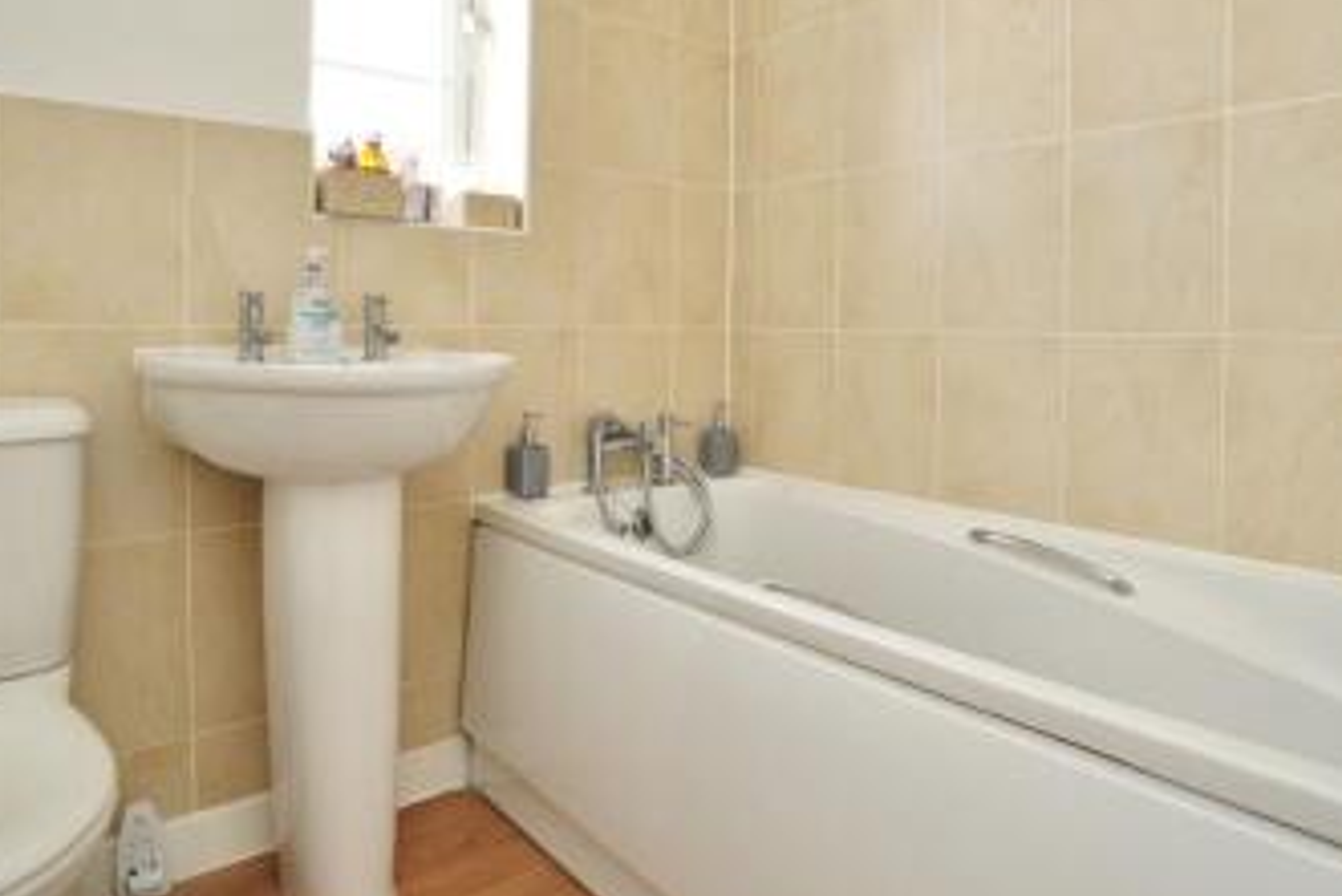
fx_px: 858
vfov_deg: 54.7
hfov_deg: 76.1
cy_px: 351
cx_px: 677
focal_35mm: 23
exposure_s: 1/160
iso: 1600
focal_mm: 16
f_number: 3.2
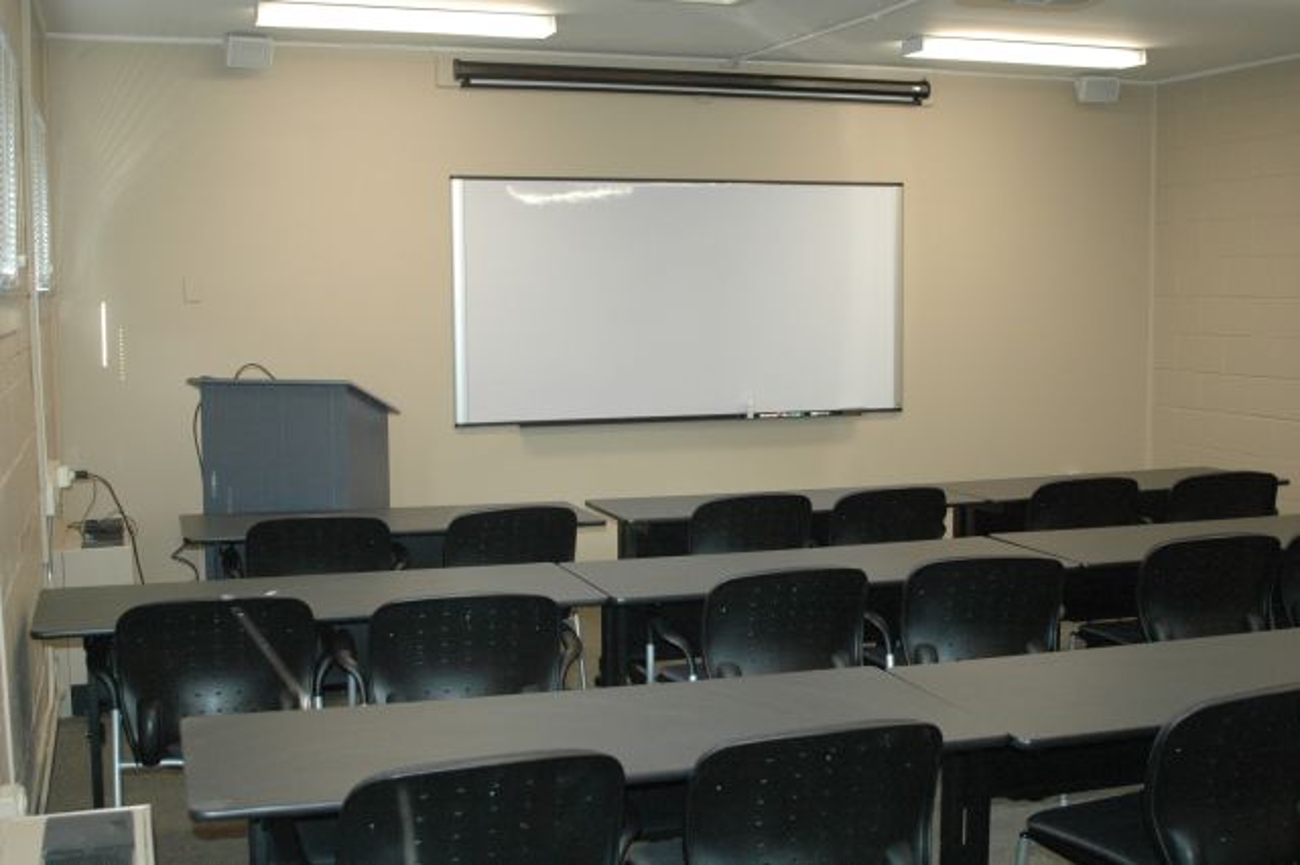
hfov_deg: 46.4
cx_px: 650
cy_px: 432
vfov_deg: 31.9
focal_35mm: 42
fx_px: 1516
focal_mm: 28
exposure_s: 1/60
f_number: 4.5
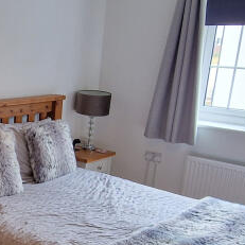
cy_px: 178
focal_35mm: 51
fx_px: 408
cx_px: -3
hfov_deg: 30.8
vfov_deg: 32.9
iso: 50
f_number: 2.2
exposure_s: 1/50
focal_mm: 2.2
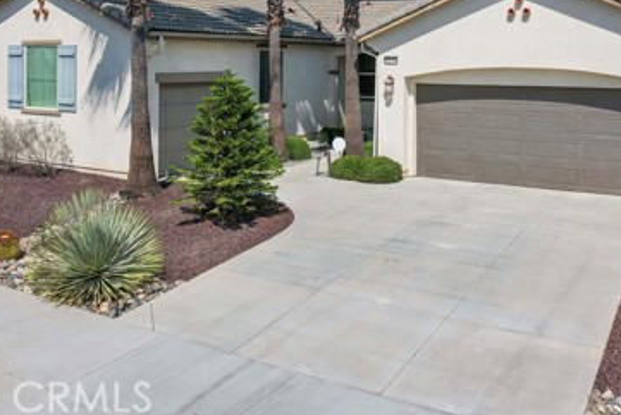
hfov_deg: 49.5
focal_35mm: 39
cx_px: 306
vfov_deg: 32.8
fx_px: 673
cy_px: 54
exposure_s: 1/4000
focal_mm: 8.38
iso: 130
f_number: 2.8
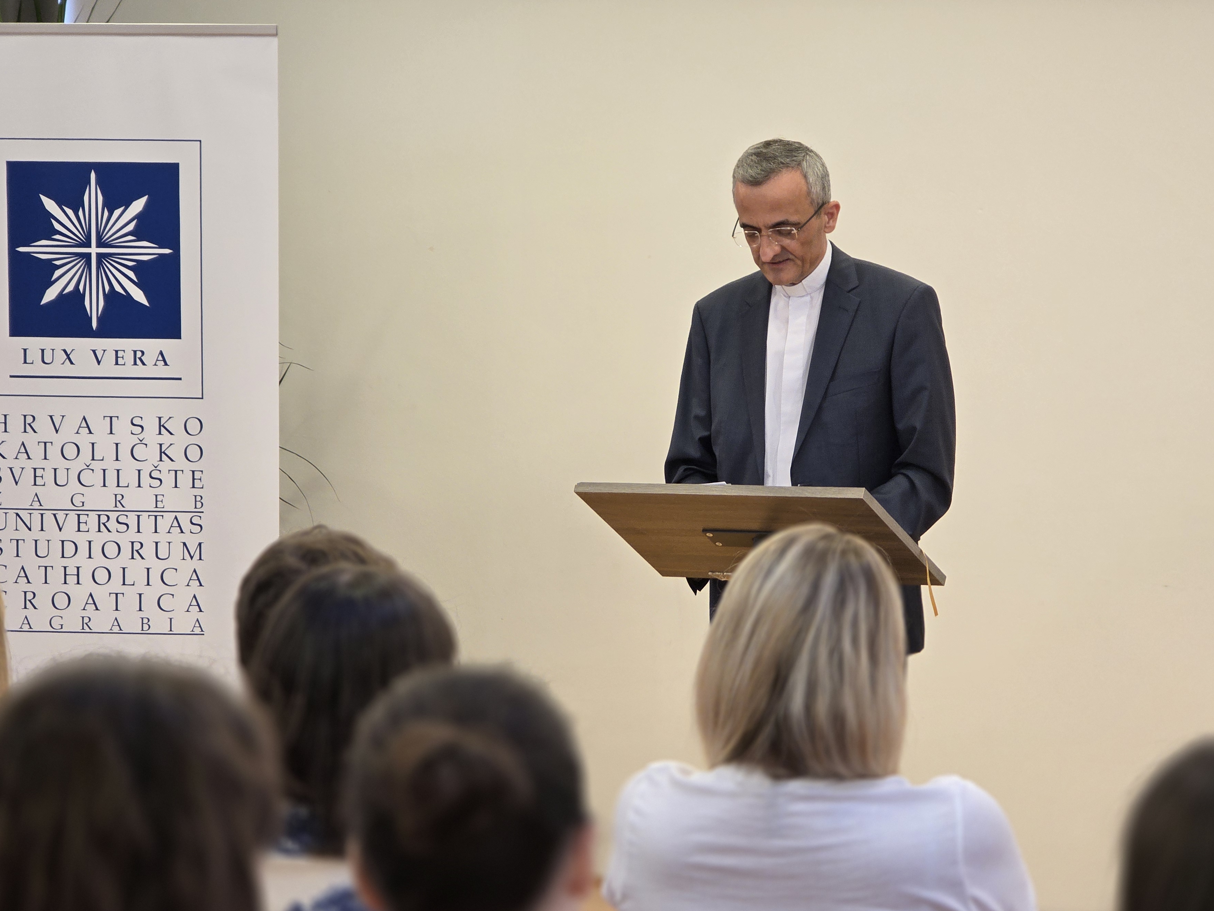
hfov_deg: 15.2
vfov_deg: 11.4
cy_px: 506
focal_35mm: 130
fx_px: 4559
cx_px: 645
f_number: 3.4
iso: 250
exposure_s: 1/33.3
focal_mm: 18.6
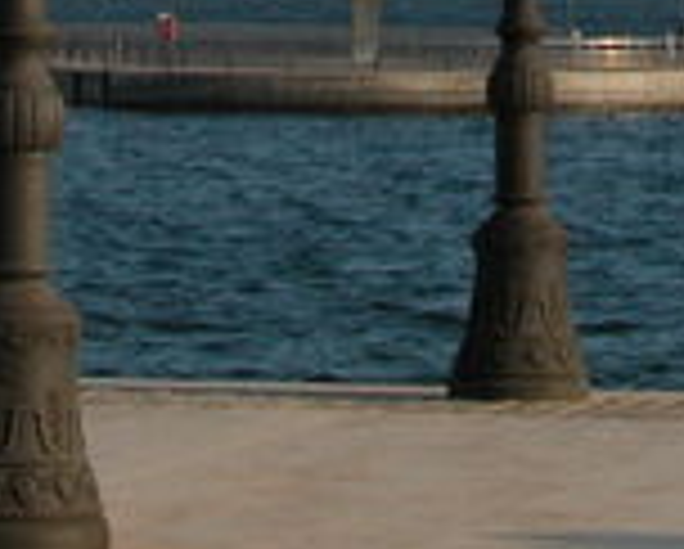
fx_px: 5615
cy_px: -652
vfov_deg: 5.4
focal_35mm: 277
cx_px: 495
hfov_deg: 7.0
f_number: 6.2
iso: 100
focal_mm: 13.7
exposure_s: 1/380
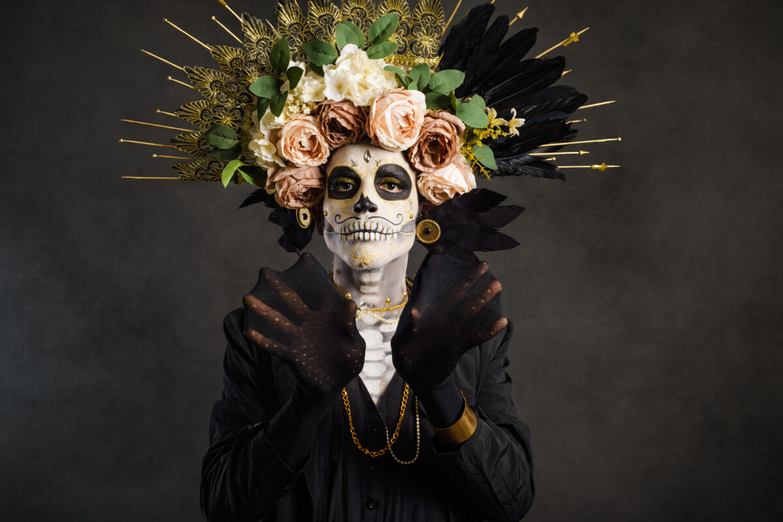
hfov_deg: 39.6
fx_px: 1088
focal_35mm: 50
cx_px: 392
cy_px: 261
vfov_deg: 27.0
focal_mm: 50
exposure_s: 1/200
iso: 320
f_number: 10
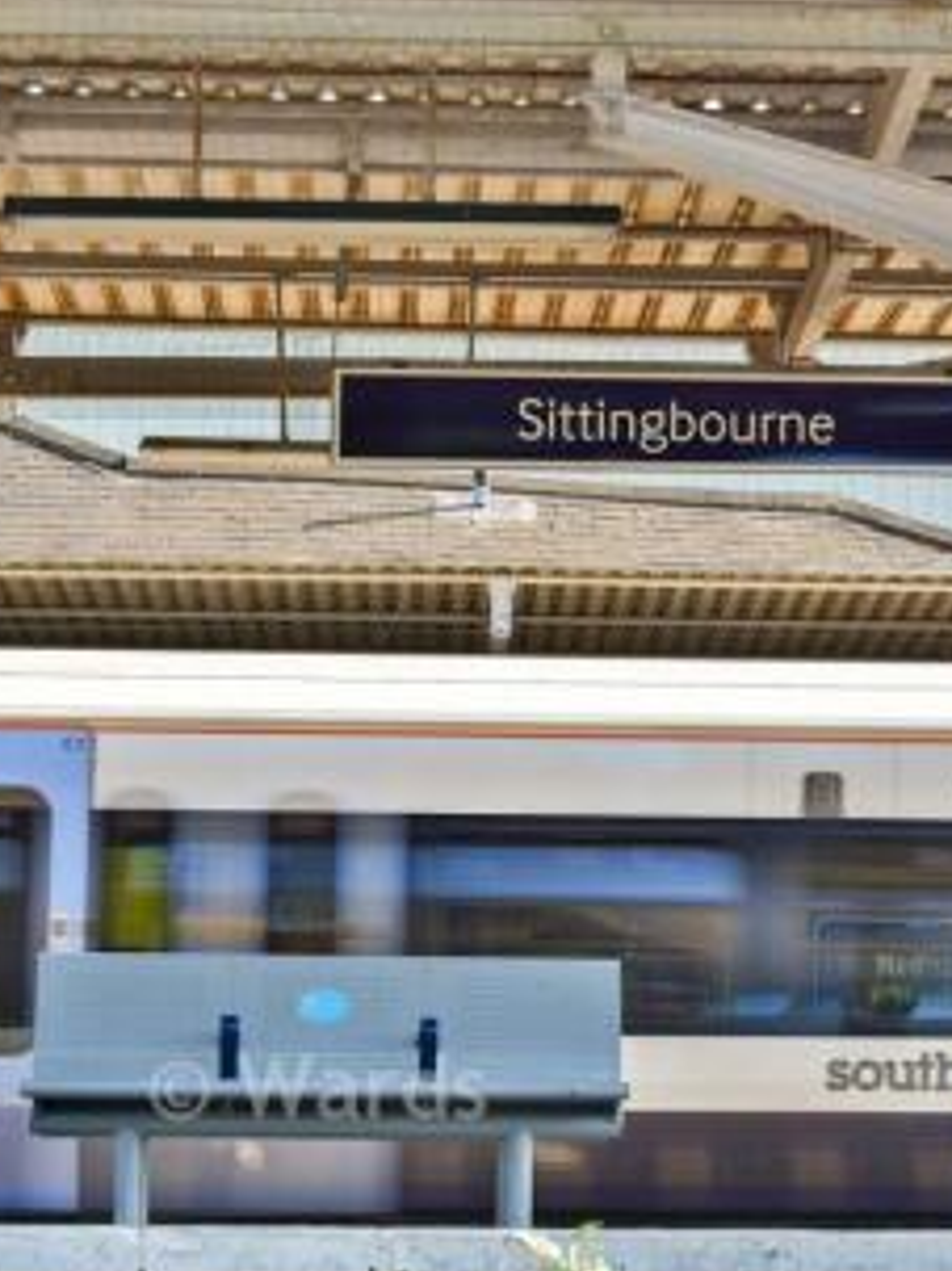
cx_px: 797
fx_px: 4550
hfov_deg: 11.9
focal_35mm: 124
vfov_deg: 15.9
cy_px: 631
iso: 250
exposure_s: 1/160
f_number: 6.3
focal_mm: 55
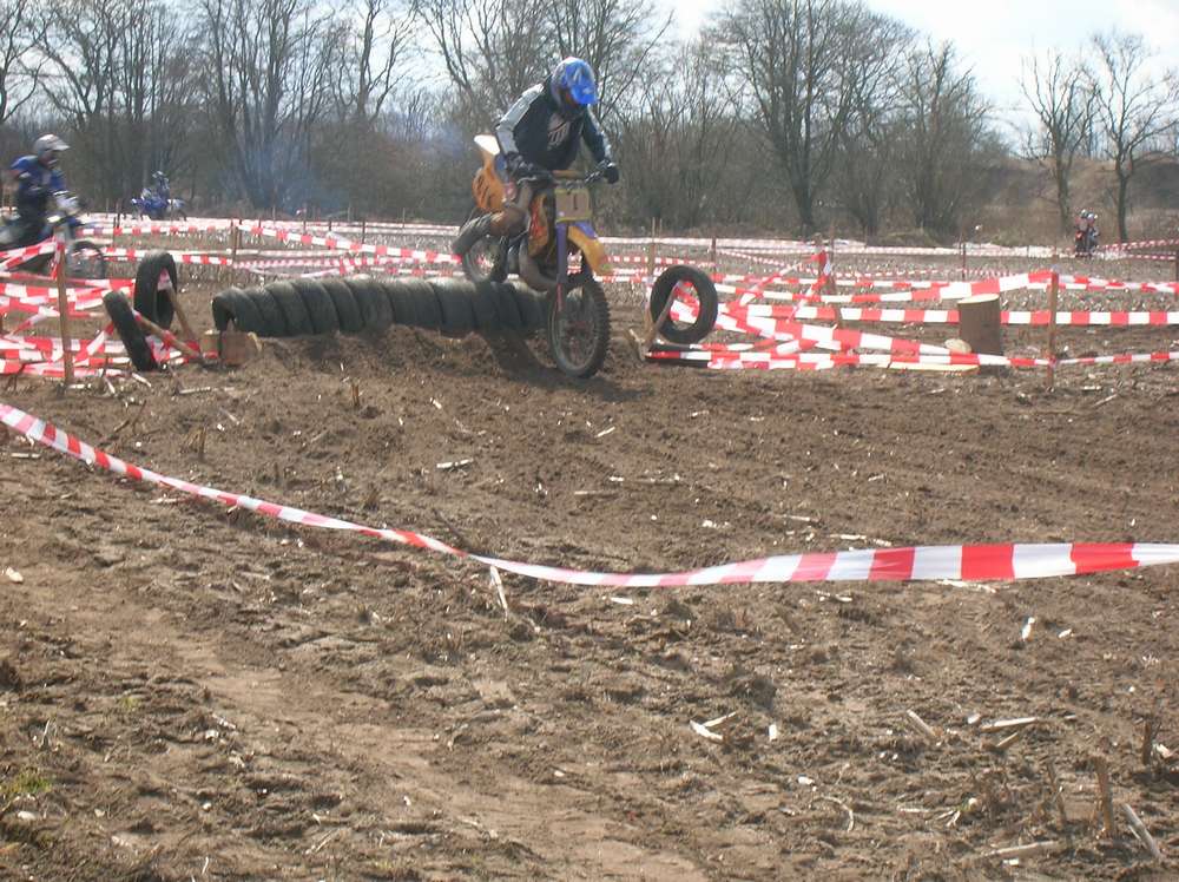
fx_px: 3471
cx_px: 590
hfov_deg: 19.3
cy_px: 441
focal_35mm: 102
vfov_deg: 14.5
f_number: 8.2
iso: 50
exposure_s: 1/75.7
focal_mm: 17.1
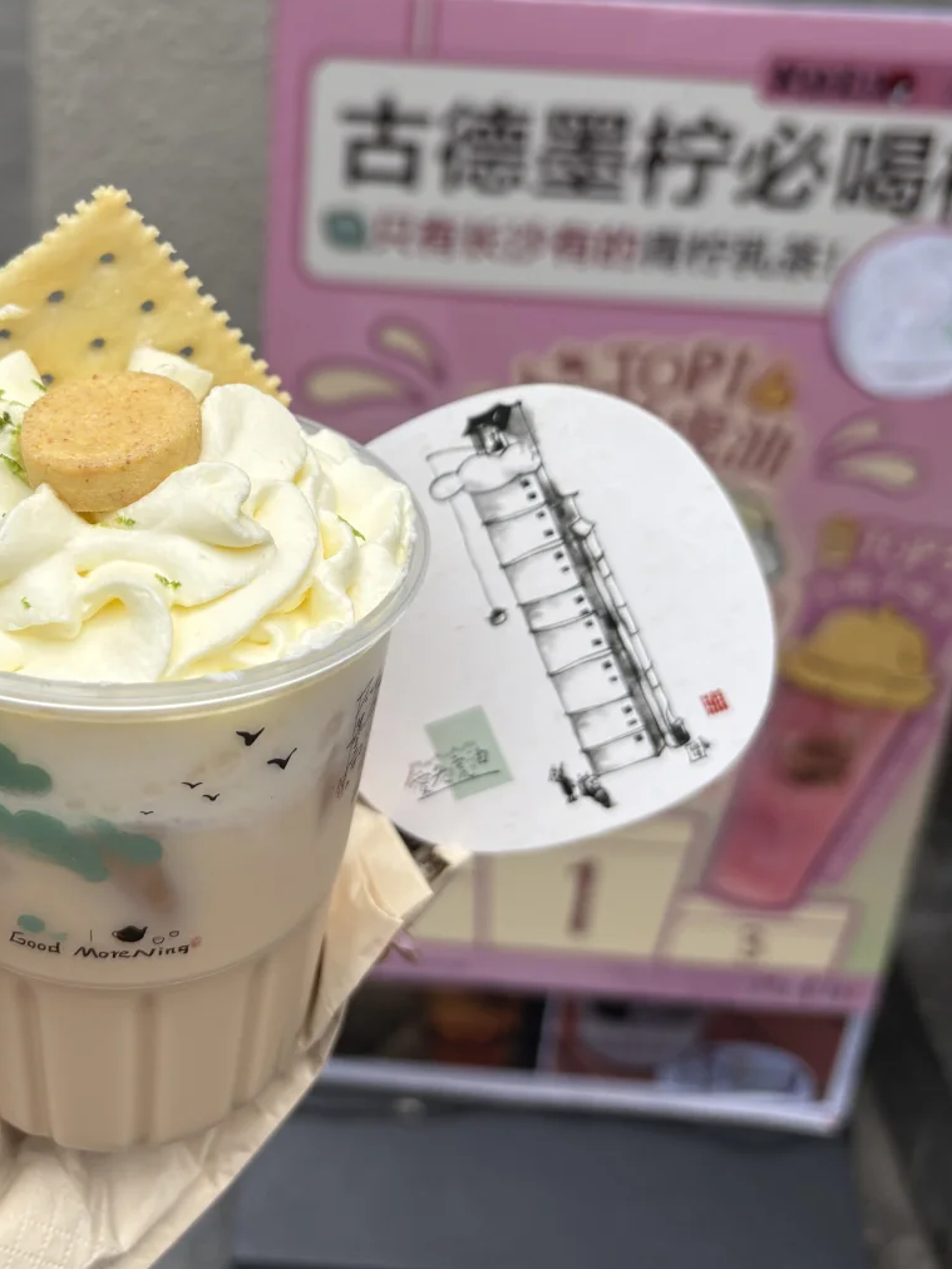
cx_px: 290
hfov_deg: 38.1
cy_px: 414
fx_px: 1357
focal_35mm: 37
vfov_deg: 49.2
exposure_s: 1/3125
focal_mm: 5.96
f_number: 1.6
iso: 50
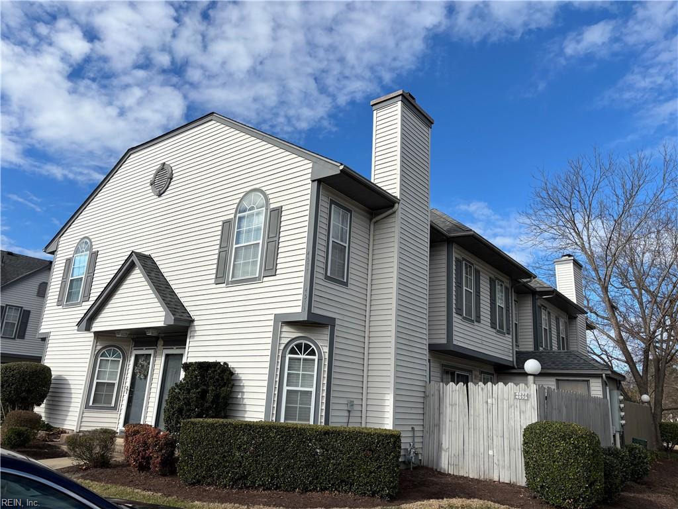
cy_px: 254
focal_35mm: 26
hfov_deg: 67.3
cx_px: 339
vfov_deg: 53.1
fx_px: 509
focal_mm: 5.96
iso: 50
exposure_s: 1/3937
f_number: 1.6
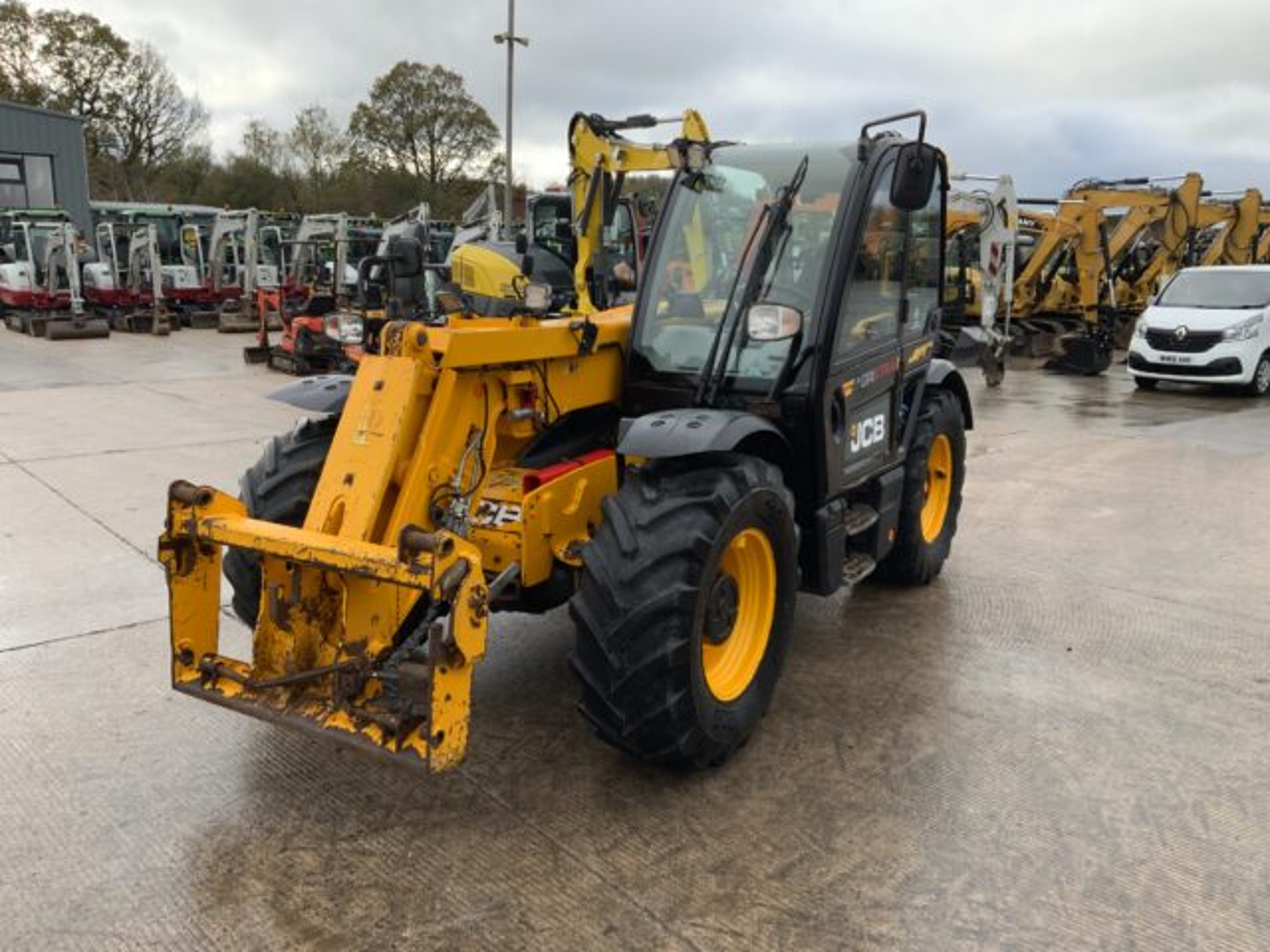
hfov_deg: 61.7
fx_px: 1064
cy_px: 476
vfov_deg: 48.2
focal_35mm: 29
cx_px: 635
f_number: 1.8
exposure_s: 1/220
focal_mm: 3
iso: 16
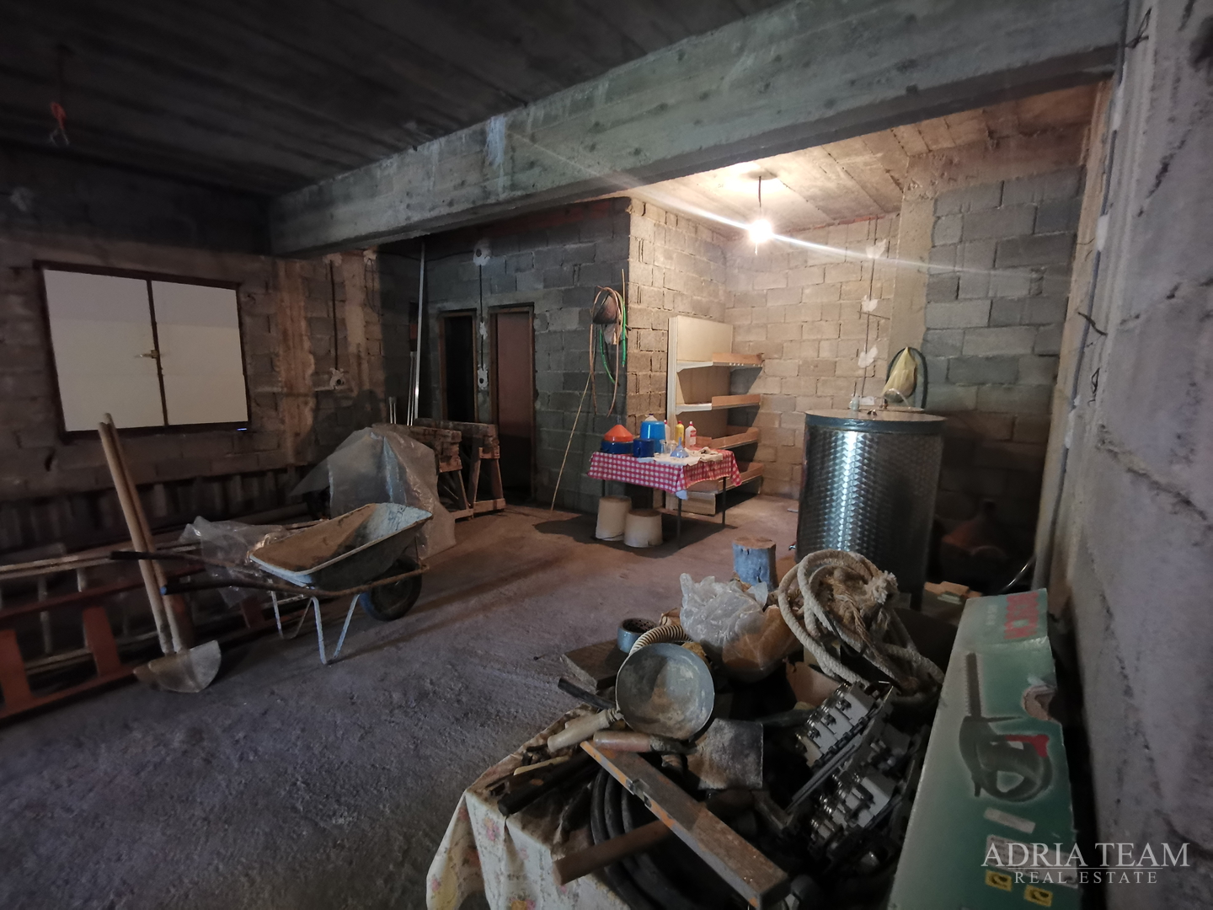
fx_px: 561
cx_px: 606
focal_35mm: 16
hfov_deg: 94.5
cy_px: 455
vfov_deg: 78.1
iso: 1600
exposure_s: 1/20
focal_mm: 2.35
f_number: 2.2
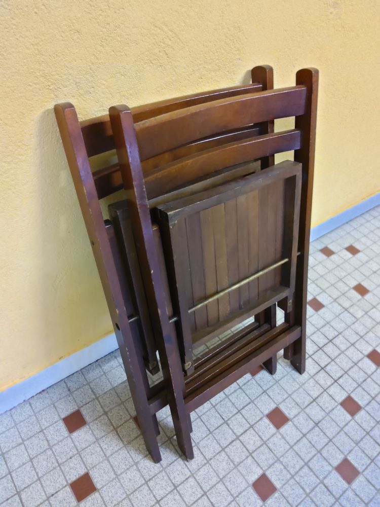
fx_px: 381
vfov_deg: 67.3
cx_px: 190
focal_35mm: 26
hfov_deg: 53.1
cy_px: 254
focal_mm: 3.08
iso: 125
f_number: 2
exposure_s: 1/33
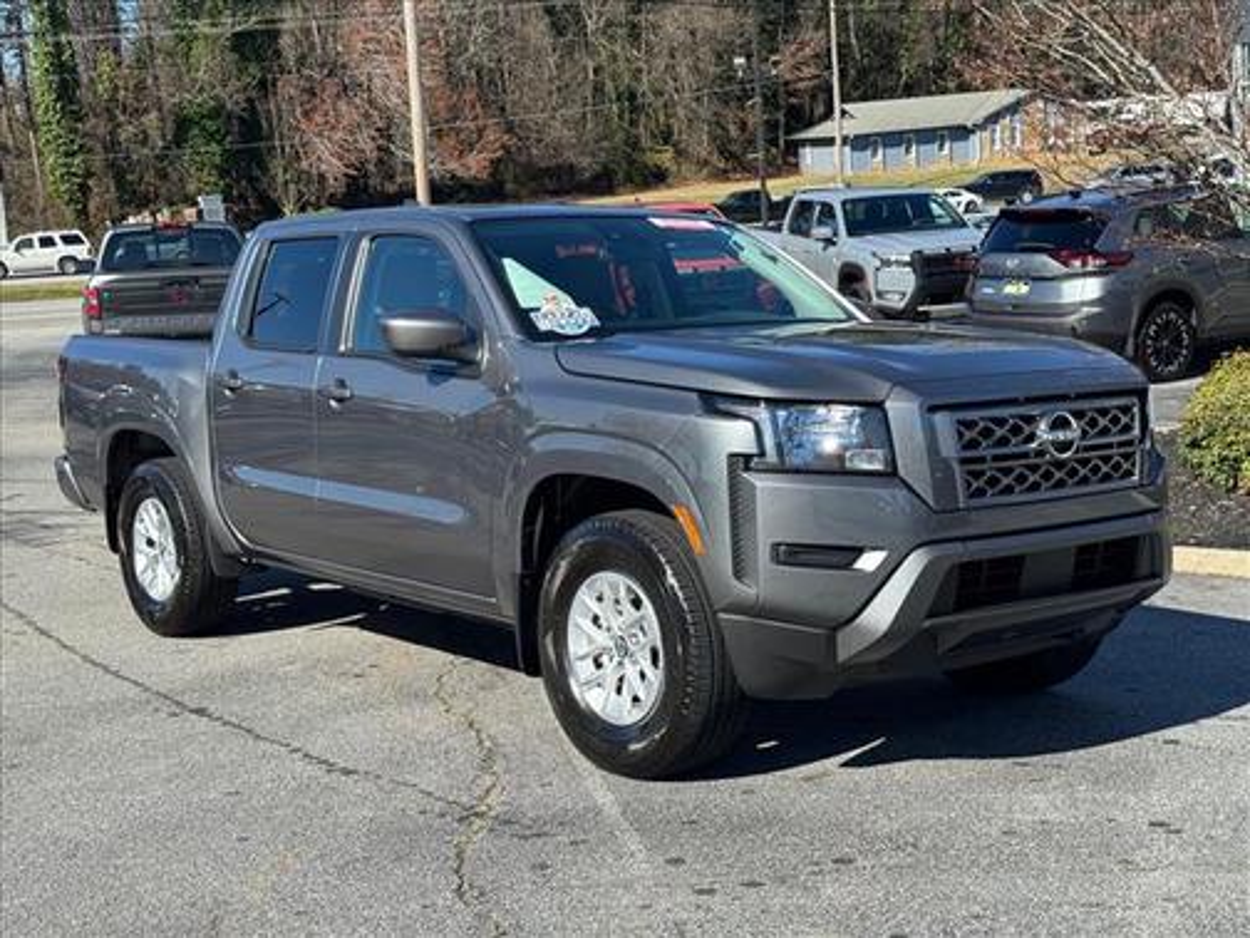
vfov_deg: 30.3
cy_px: 469
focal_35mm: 48
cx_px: 625
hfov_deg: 39.7
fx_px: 1733
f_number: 1.78
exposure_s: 1/2252
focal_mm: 6.76
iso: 64
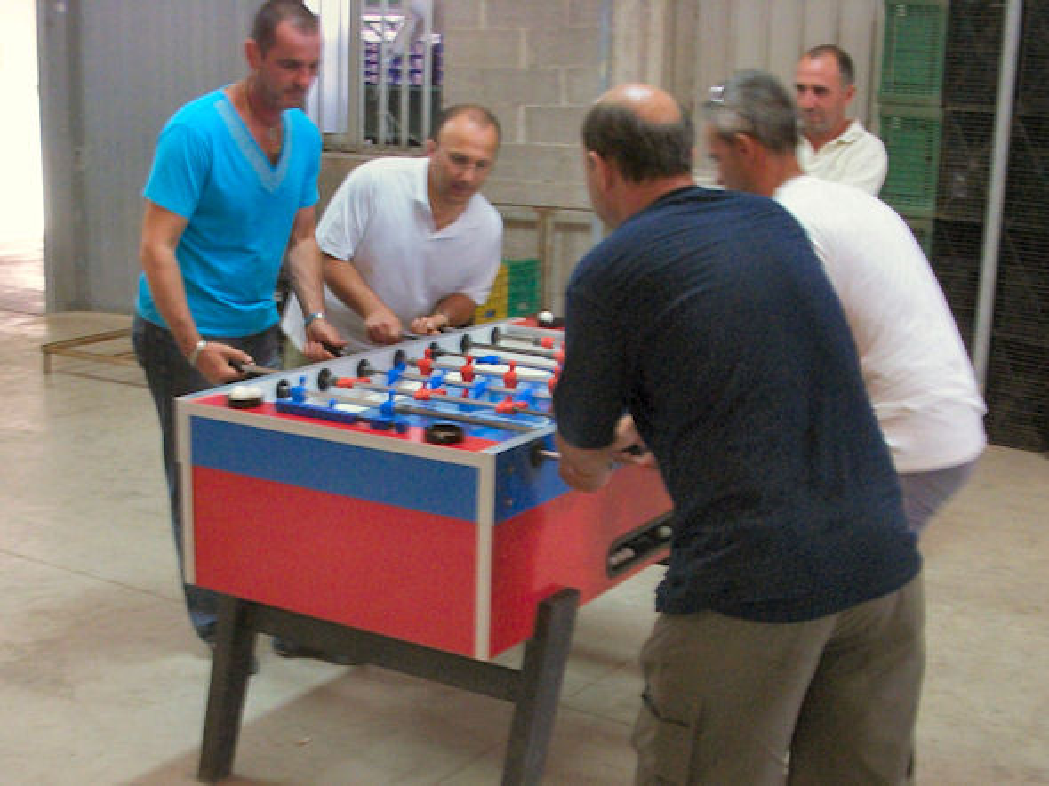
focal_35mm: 35
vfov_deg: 40.7
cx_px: 524
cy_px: 393
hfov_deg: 52.6
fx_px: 1060
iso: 250
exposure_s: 1/8
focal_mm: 6.3
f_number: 3.1
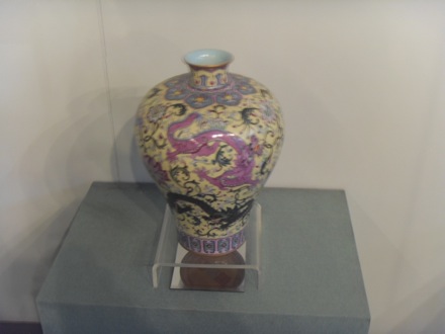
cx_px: 222
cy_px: 167
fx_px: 578
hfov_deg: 42.1
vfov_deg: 32.2
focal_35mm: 45
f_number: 3.7
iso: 200
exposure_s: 1/4
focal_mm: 7.7
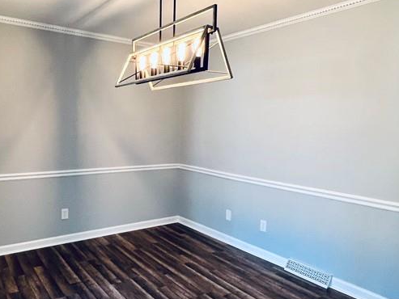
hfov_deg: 65.0
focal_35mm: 27
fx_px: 311
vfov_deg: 51.2
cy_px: 173
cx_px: 173
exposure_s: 1/60
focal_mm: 1.57
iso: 320
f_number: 1.8
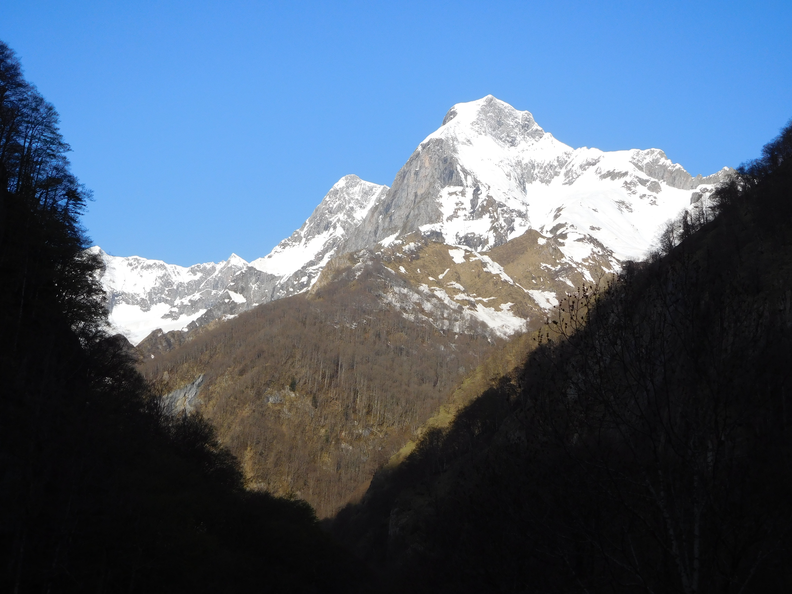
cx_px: 396
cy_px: 297
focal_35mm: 62
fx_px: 1419
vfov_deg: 23.7
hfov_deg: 31.2
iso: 125
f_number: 4.4
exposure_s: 1/800
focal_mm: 11.1
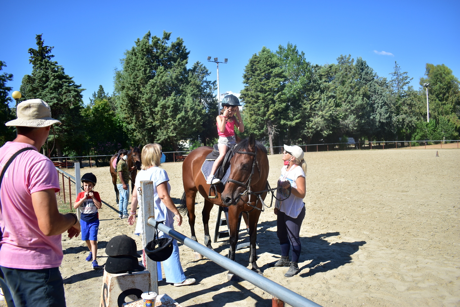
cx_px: 230
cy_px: 154
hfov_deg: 67.4
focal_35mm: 27
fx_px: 345
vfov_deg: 48.0
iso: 100
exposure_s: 1/800
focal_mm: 18
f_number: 3.5
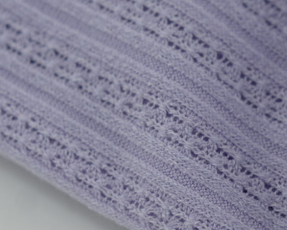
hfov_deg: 9.2
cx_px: 344
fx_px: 1767
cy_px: 155
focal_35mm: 208
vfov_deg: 7.4
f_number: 3.5
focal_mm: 50
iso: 100
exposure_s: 1/200
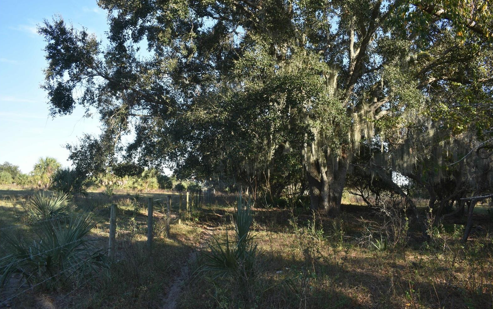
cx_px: 248
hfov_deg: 66.5
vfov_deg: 44.5
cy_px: 142
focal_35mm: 28
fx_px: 376
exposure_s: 1/200
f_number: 6.3
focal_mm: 18
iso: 100
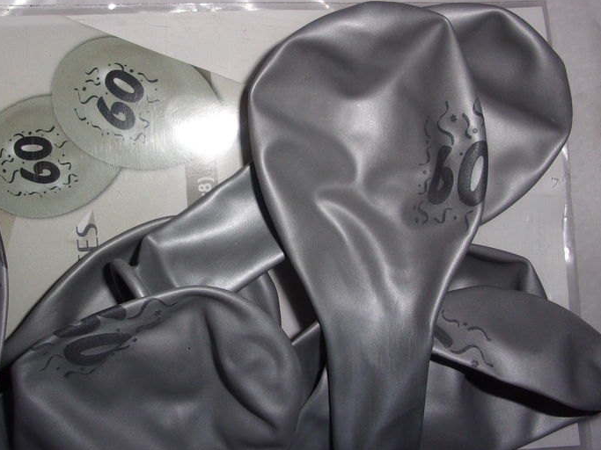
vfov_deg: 35.1
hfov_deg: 45.2
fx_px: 712
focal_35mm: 41
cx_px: 209
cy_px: 226
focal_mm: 5.1
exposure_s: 1/34
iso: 80
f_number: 3.9
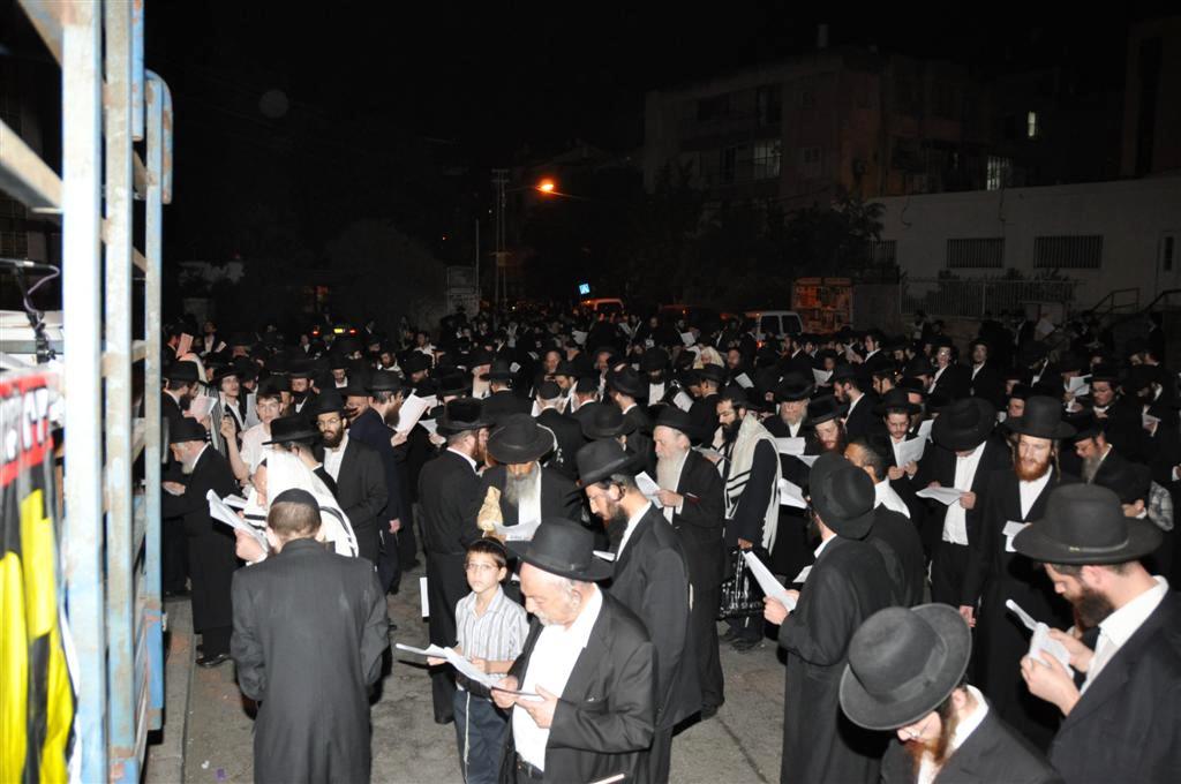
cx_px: 590
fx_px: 885
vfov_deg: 47.8
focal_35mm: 27
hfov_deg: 67.4
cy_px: 392
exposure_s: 1/60
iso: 800
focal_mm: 18
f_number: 4
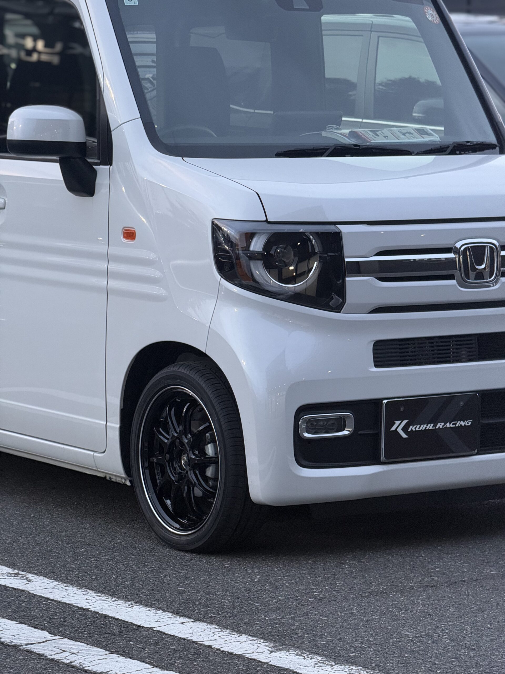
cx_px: 252
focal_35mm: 120
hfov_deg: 12.3
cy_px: 337
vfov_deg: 16.4
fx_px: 2334
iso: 250
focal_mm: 15.66
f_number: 2.8
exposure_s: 1/63
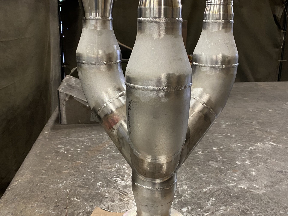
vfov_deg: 53.1
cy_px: 108
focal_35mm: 26
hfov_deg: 67.3
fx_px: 216
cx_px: 144
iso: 200
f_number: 1.8
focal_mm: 4.25
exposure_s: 1/60
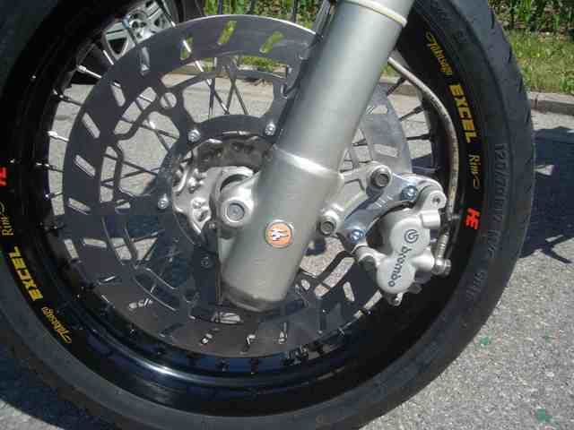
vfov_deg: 40.7
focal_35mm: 35
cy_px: 215
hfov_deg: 52.6
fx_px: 580
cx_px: 287
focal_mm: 5.8
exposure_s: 1/500
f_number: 4.3
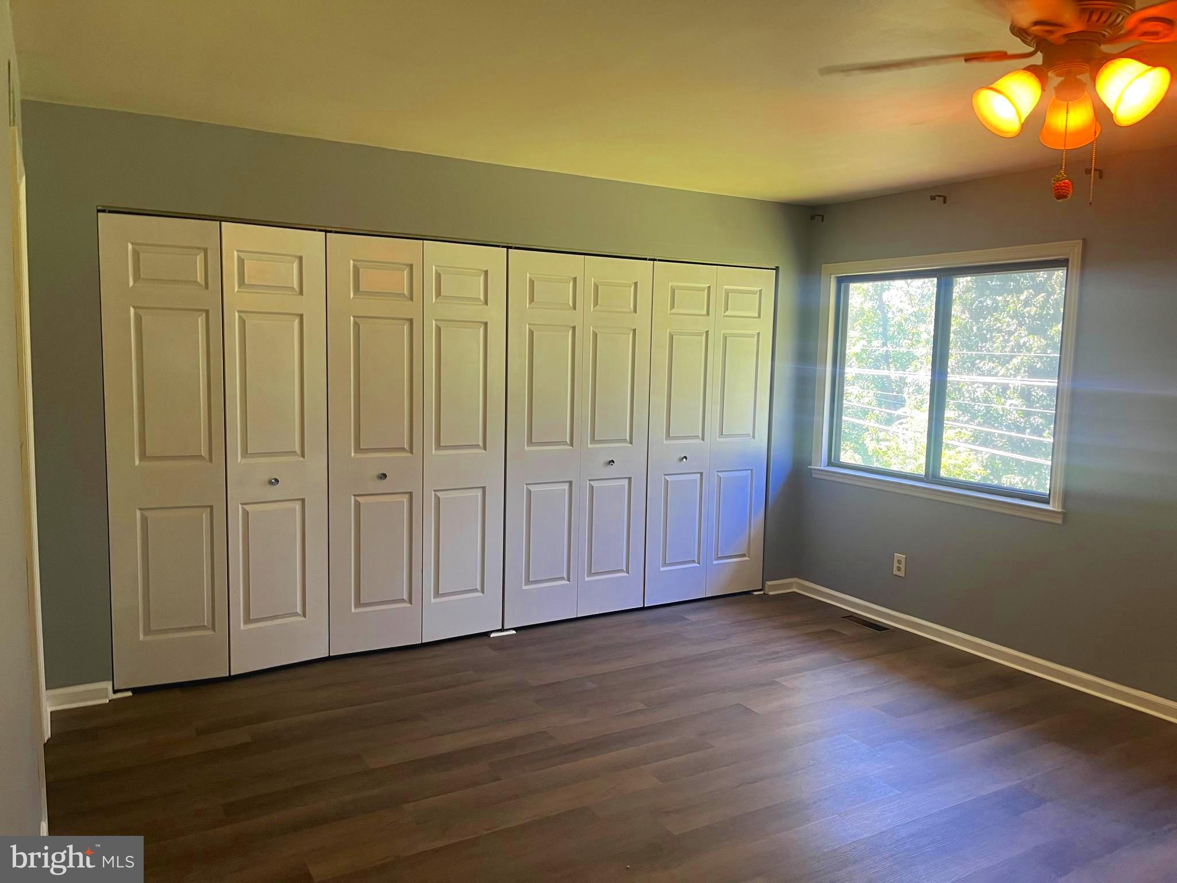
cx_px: 588
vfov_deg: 53.1
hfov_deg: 67.3
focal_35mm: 26
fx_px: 884
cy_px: 442
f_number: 1.6
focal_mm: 5.1
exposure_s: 1/60
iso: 100
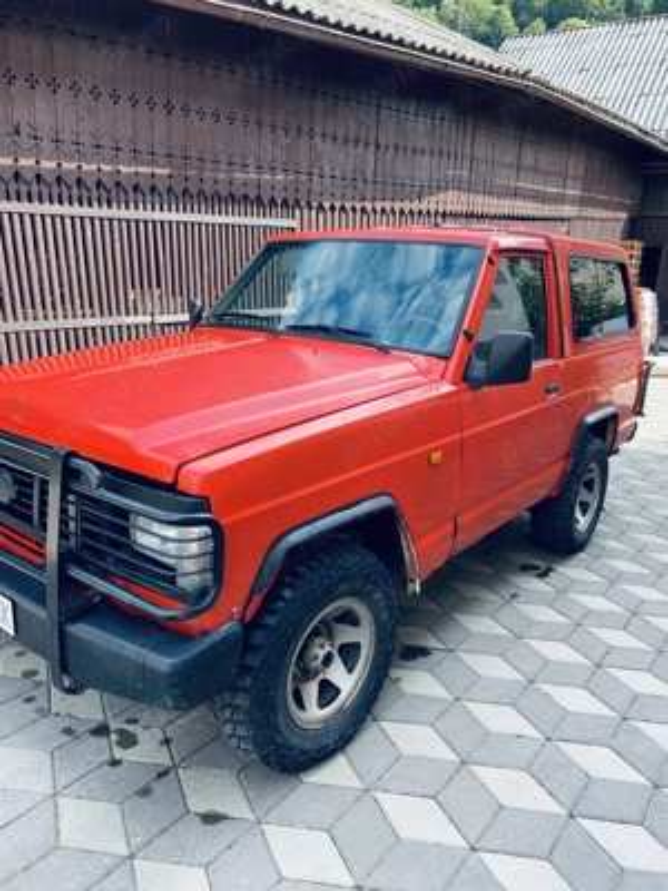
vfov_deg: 67.3
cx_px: 334
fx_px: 669
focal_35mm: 26
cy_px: 446
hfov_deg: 53.1
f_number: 1.8
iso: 32
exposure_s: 1/323
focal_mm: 4.25
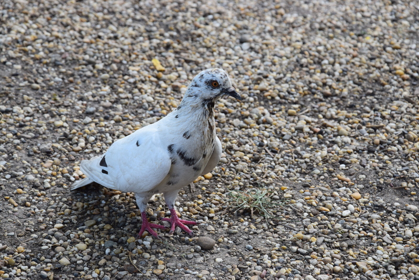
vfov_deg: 10.2
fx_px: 1572
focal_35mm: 135
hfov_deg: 15.2
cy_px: 140
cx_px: 210
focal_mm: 90
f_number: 9
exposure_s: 1/125
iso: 400
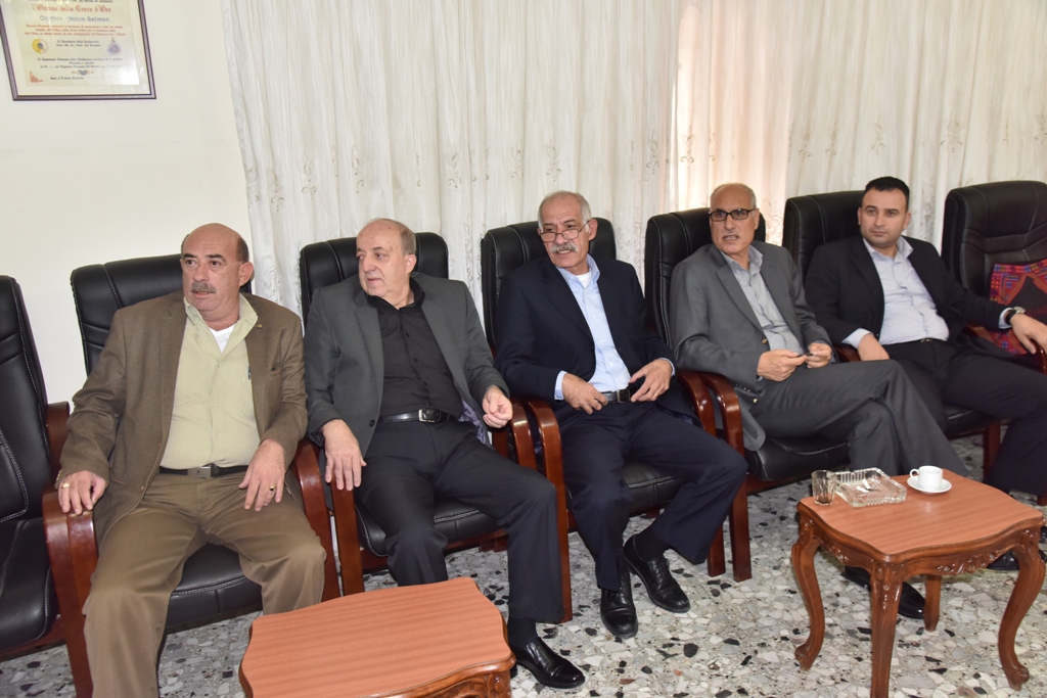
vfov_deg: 42.3
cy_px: 349
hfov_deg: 60.3
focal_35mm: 31
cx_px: 524
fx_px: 902
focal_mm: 31
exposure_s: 1/60
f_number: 5.6
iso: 1600
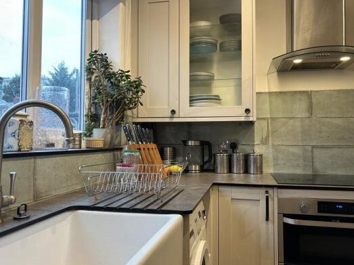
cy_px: 127
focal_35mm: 29
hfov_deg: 61.7
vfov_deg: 48.2
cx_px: 181
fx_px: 297
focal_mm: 5.7
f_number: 1.5
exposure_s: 1/100
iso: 125
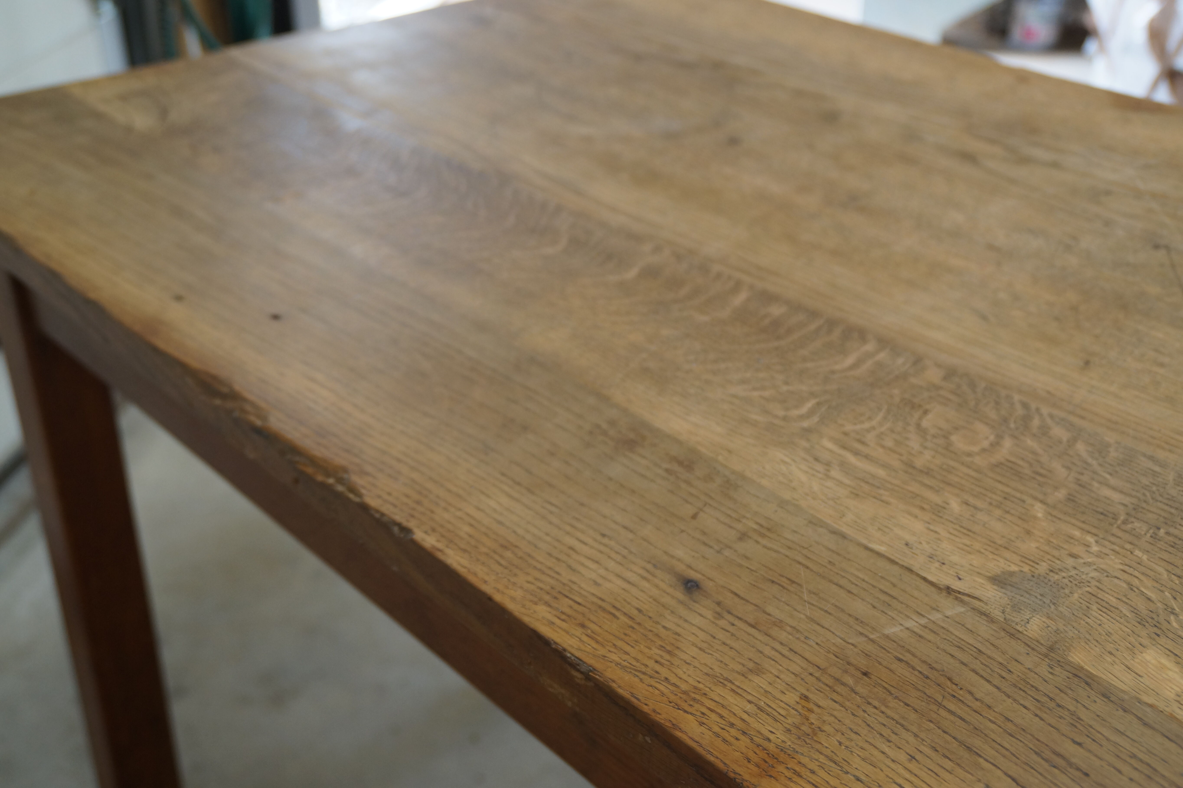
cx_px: 592
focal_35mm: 45
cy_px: 394
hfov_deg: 43.6
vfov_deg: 29.8
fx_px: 1478
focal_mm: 30
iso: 500
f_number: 4
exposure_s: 1/60
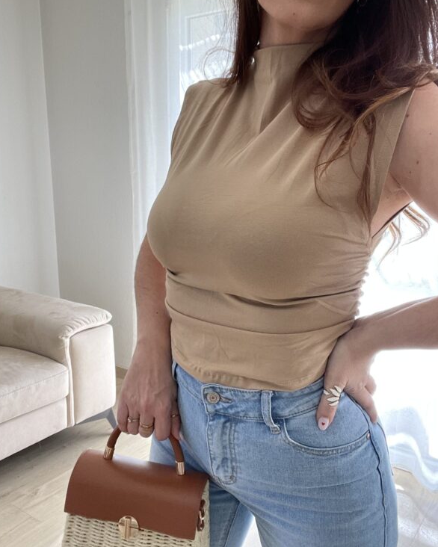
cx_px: 215
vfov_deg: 55.6
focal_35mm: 32
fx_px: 518
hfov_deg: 45.8
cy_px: 279
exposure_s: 1/121
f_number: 2.2
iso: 80
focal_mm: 2.71
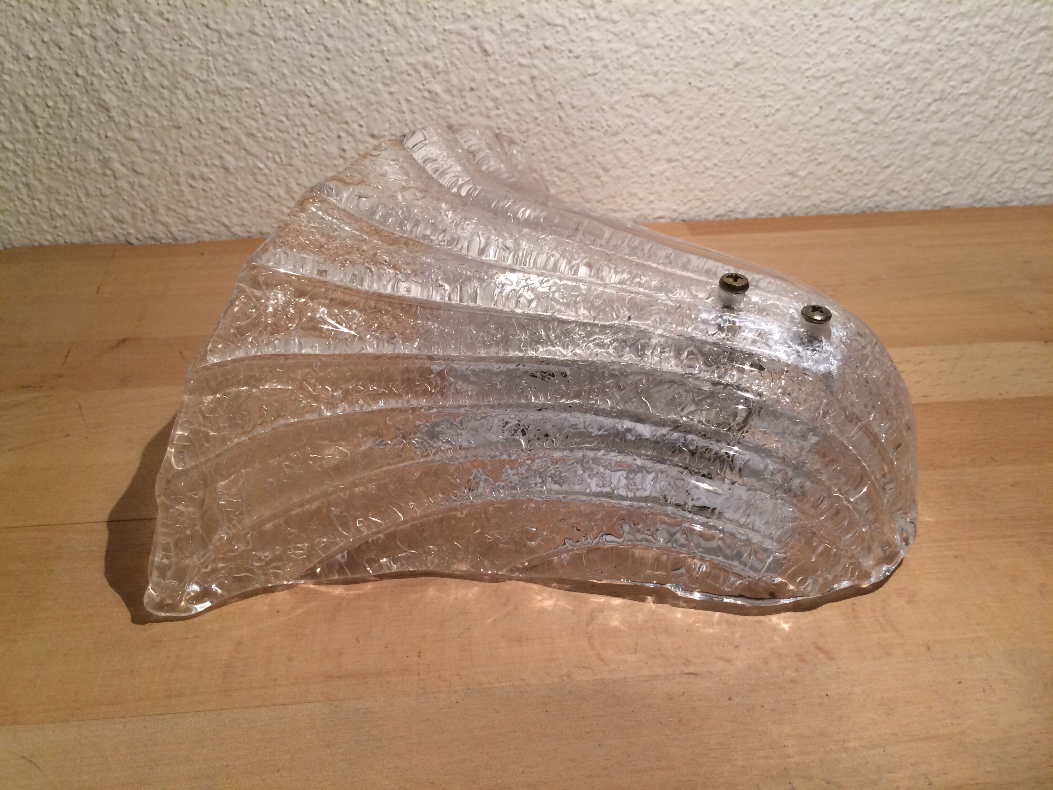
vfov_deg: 48.2
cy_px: 395
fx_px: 882
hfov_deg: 61.7
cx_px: 526
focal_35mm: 29
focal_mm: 4.15
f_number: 2.2
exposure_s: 1/33
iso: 64
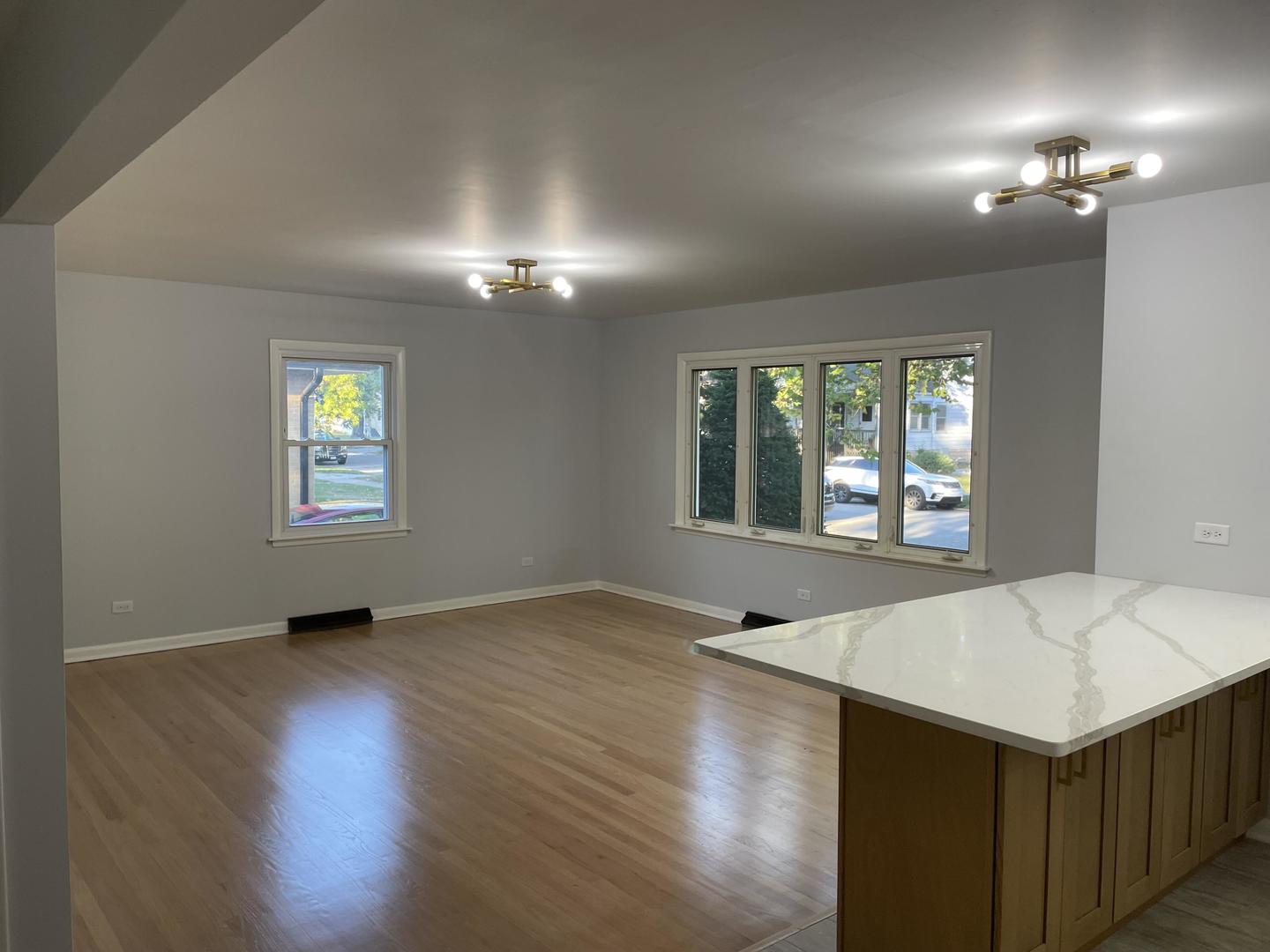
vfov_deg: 53.1
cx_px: 635
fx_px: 954
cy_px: 476
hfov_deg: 67.3
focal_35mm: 26
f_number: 1.6
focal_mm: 4.2
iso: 125
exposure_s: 1/120
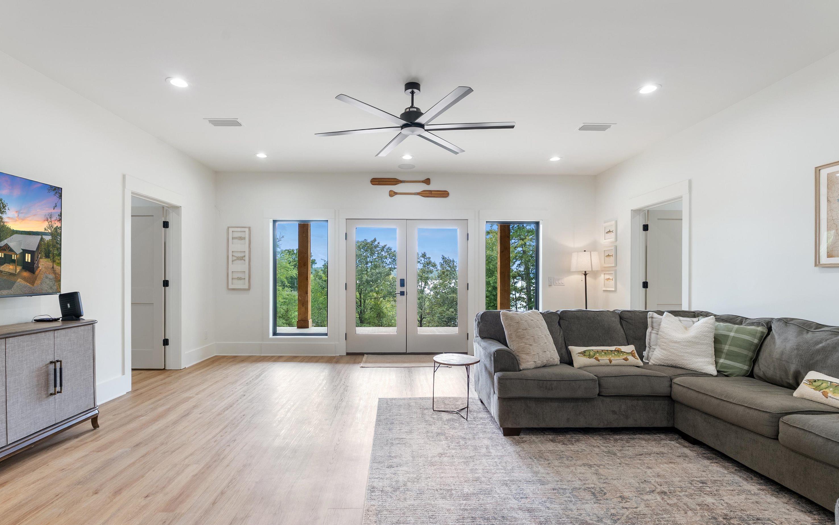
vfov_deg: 68.0
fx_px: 389
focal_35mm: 17
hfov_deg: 94.3
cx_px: 405
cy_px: 274
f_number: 9
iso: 250
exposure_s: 1/5
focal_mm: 16
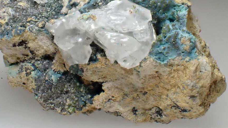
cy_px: 18
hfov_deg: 19.3
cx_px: 115
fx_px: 671
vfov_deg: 10.9
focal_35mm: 111
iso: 320
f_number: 5.6
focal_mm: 12.73
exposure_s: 1/250
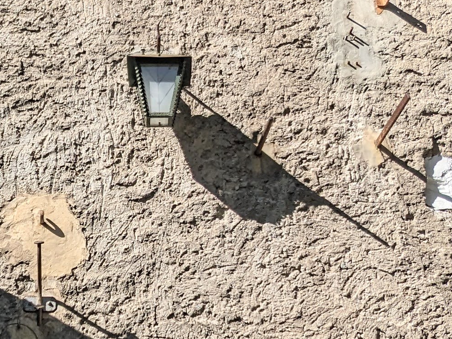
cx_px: 113
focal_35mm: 65
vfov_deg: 22.6
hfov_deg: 29.4
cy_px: 175
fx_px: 849
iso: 37
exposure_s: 1/1524
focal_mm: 2.22
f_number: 2.2
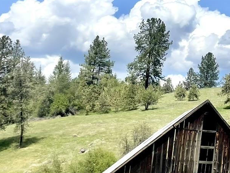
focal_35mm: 88
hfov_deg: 18.9
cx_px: 370
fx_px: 585
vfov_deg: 16.4
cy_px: -11
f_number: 1.6
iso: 32
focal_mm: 4.2
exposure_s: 1/6494
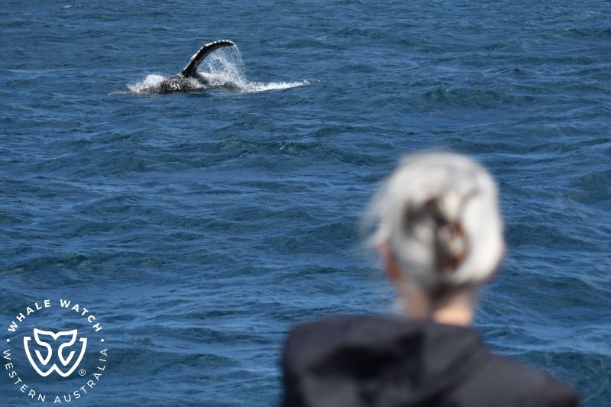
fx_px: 1782
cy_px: 204
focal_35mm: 105
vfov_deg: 13.0
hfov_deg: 19.5
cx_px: 306
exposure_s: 1/8000
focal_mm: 105
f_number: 5
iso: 720
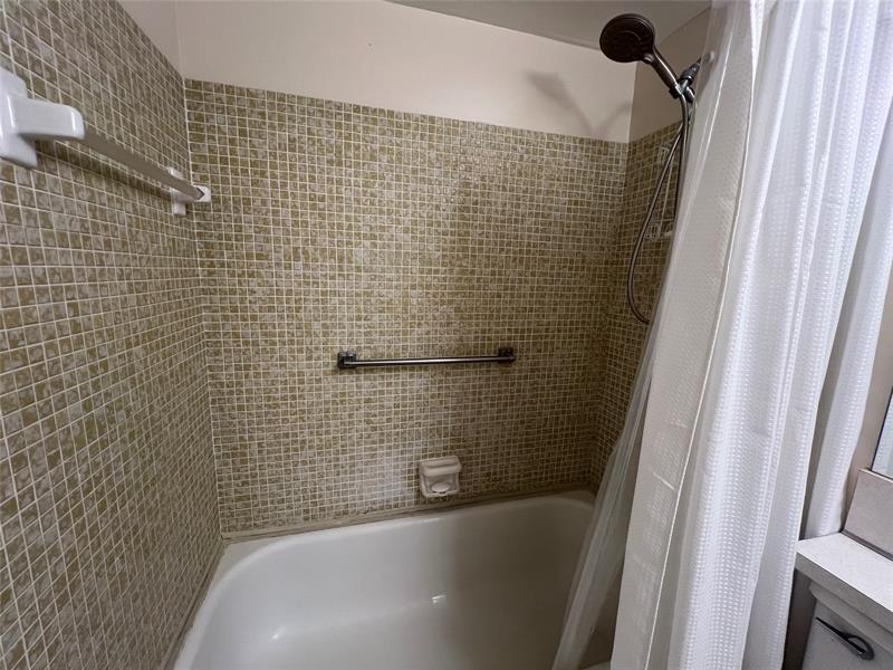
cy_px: 335
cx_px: 446
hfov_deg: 106.2
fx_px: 335
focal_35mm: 13
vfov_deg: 89.9
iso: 125
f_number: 1.8
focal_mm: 1.57
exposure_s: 1/60
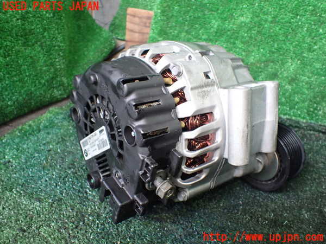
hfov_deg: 60.0
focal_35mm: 30
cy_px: 122
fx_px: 283
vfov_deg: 46.8
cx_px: 163
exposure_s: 1/100
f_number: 2.3
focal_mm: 5.4
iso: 800
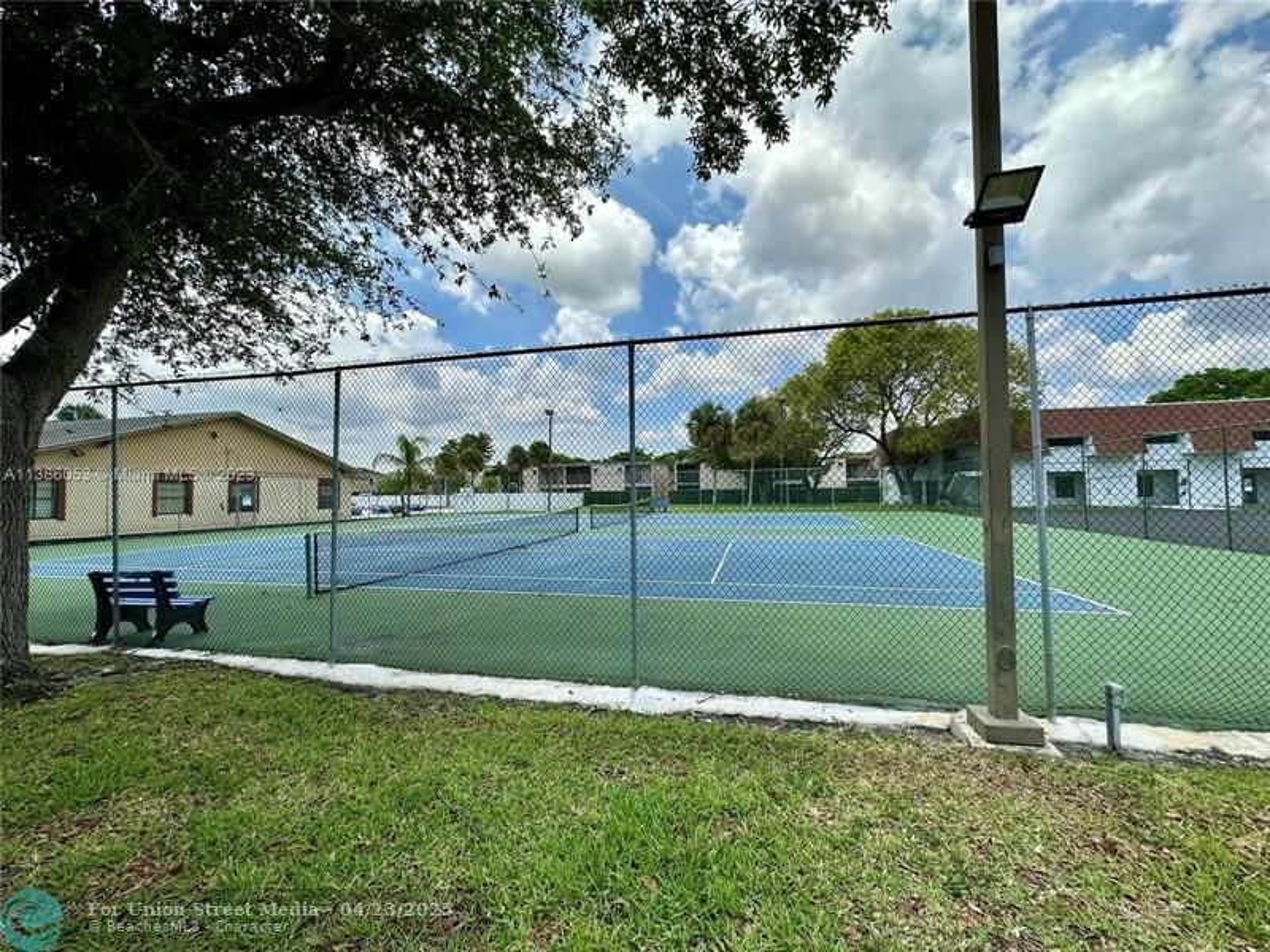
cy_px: 476
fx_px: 514
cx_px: 635
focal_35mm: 14
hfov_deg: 102.1
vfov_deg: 85.7
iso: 50
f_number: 2.2
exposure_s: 1/2398
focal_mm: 2.22
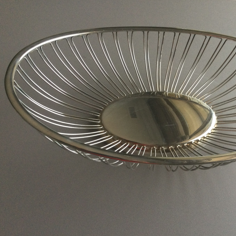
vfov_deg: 44.9
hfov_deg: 44.5
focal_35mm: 37
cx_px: 150
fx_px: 285
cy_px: 118
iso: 100
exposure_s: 1/33
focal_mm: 3.3
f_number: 2.4
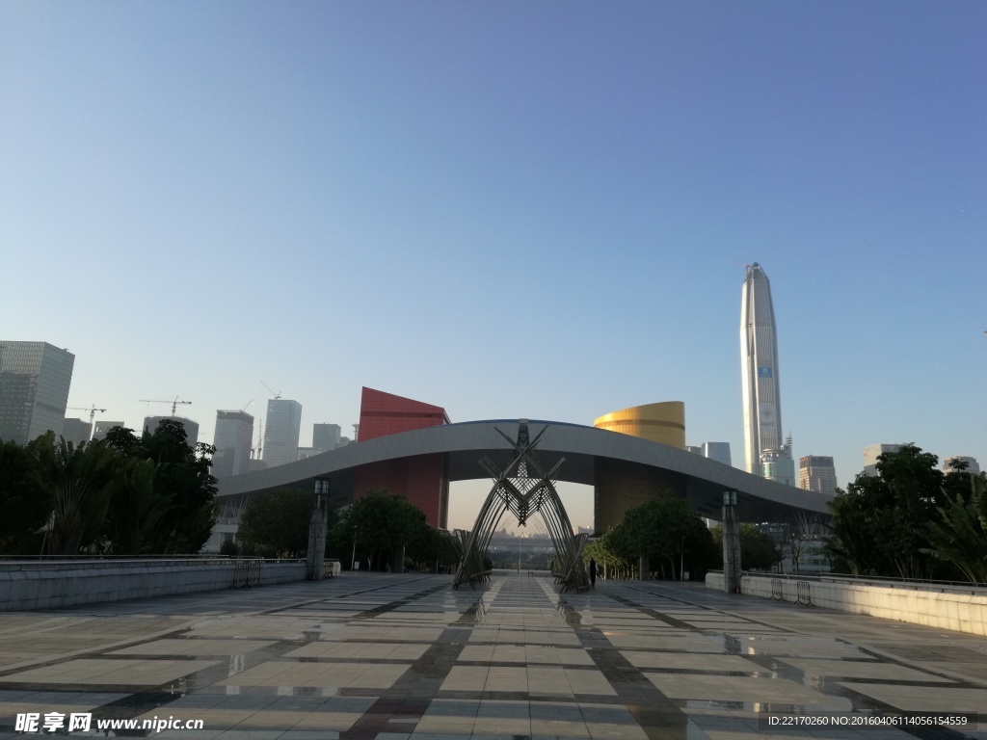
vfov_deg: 51.4
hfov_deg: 65.3
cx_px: 494
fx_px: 770
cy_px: 370
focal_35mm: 27
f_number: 2
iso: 50
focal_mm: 4.04
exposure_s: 1/612
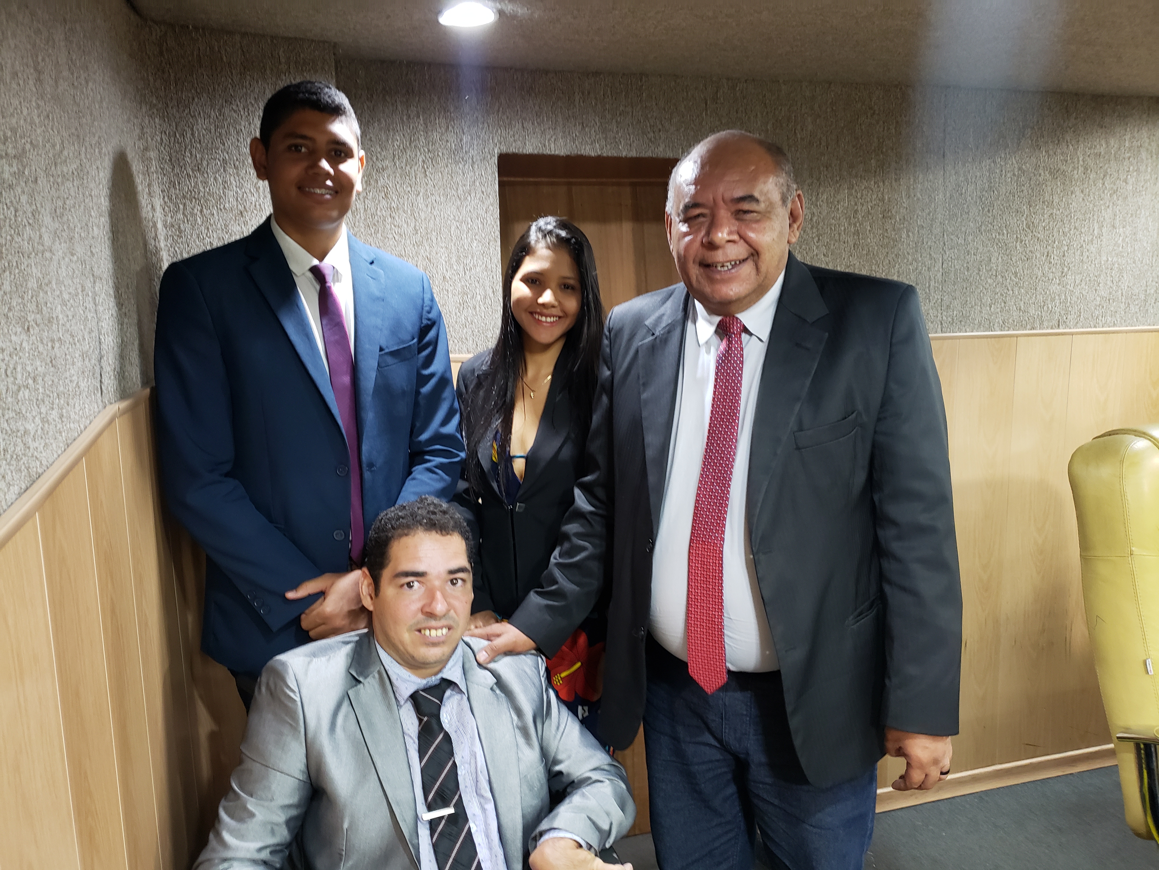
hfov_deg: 67.3
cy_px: 435
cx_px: 580
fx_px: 871
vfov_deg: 53.1
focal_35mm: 26
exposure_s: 1/20
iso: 250
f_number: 1.5
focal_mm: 4.3
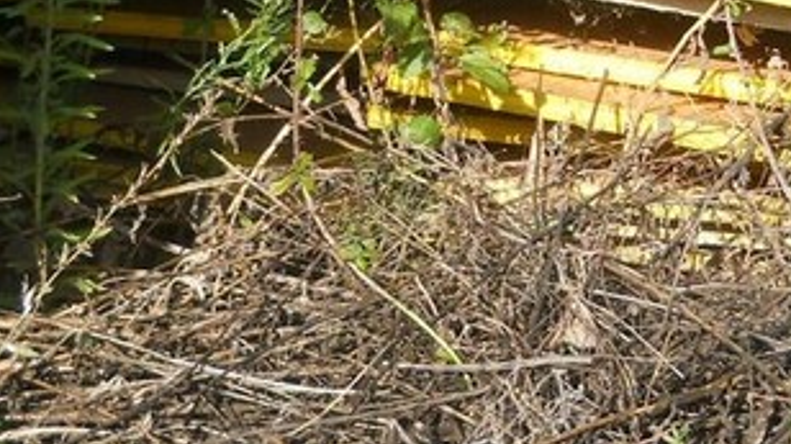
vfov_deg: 13.8
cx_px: 480
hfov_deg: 24.4
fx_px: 1824
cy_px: 64
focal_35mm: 87
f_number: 5.5
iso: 80
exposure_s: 1/125
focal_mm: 6.72
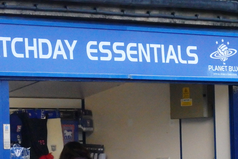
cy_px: 123
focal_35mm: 228
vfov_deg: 6.0
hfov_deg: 9.0
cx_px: 127
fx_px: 1507
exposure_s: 1/400
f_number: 5.5
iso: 3200
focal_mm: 27.5
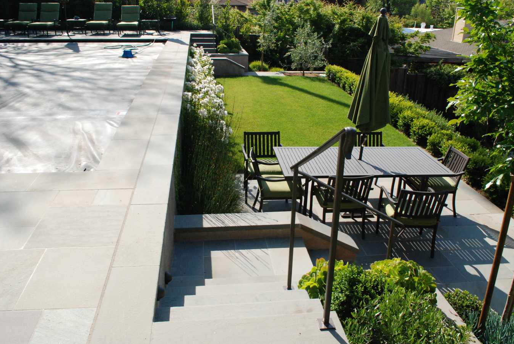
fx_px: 429
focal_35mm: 30
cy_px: 159
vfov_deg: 43.7
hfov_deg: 61.8
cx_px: 270
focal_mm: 18
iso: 800
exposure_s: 1/500
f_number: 11
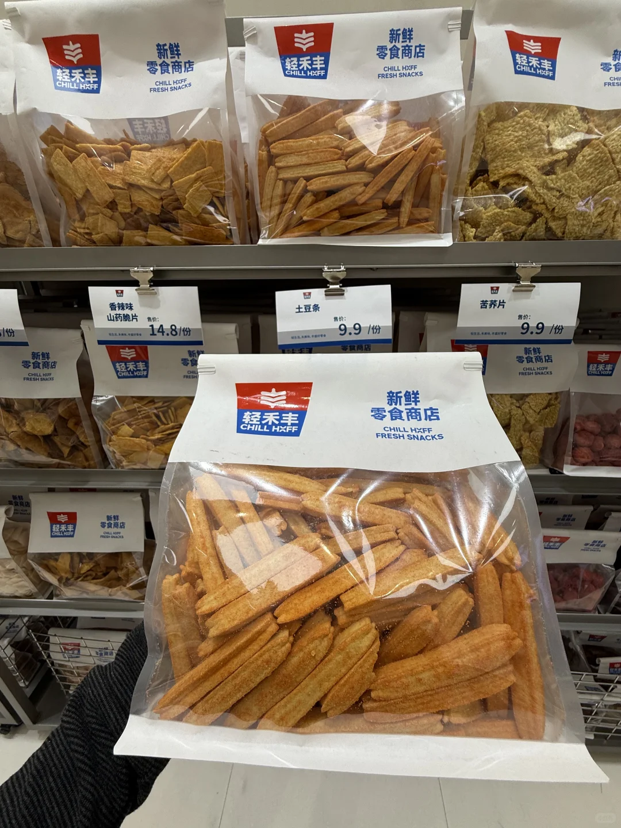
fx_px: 335
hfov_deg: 85.7
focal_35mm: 14
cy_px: 414
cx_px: 310
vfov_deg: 102.1
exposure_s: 1/246
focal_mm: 2.22
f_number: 2.2
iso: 50
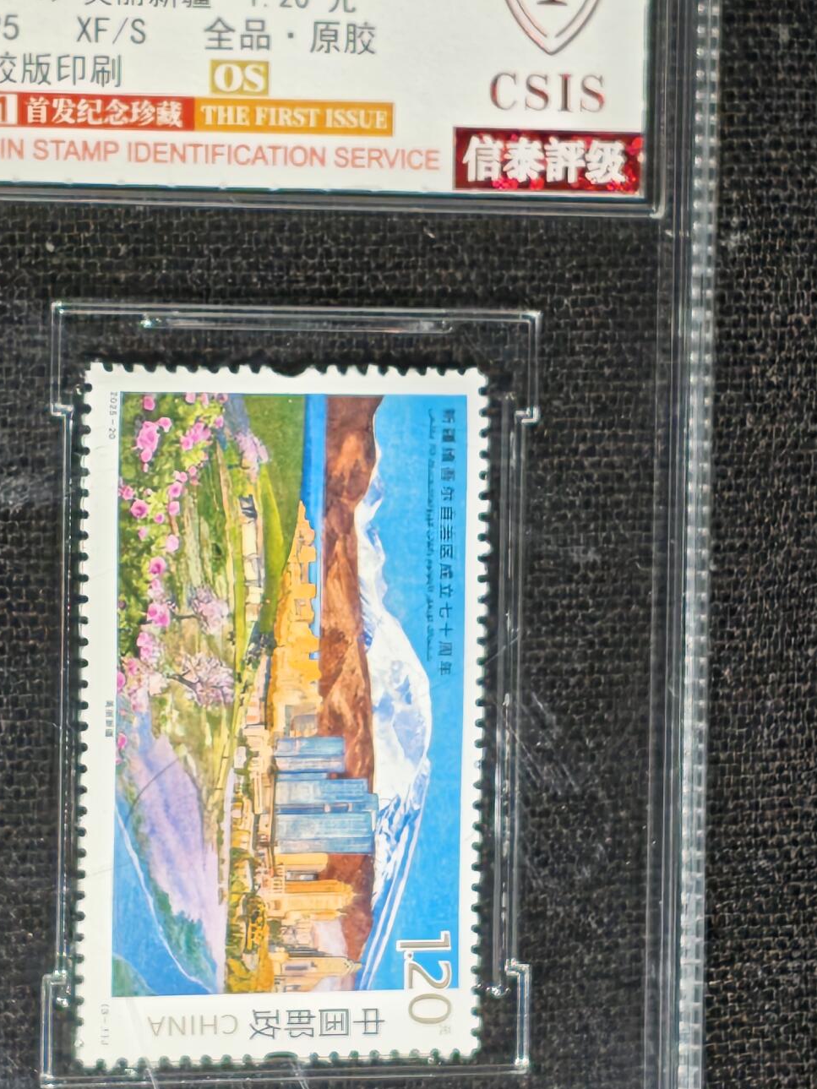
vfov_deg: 12.7
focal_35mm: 155
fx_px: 4877
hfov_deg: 9.6
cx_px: 344
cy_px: 516
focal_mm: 4.94
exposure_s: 1/365
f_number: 1.5
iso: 50
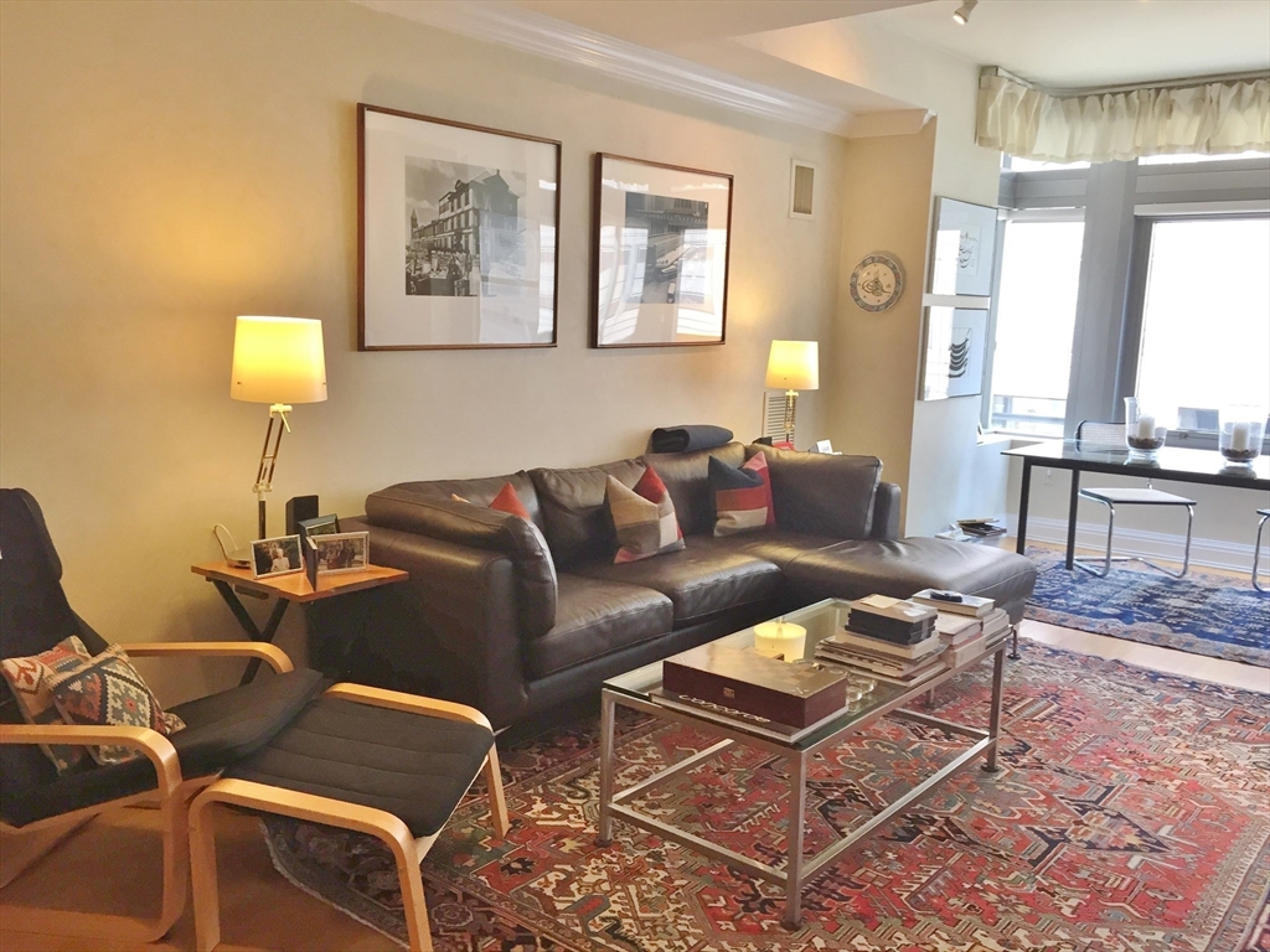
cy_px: 476
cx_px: 635
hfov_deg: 61.7
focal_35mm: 29
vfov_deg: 48.2
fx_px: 1064
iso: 32
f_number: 2.2
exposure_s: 1/40
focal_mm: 4.15
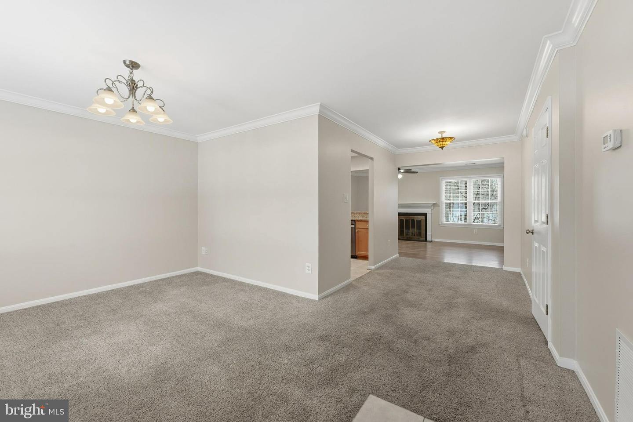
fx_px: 246
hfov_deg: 104.3
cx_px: 316
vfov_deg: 81.2
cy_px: 211
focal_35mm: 14
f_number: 11
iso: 400
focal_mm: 14
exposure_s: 1/250
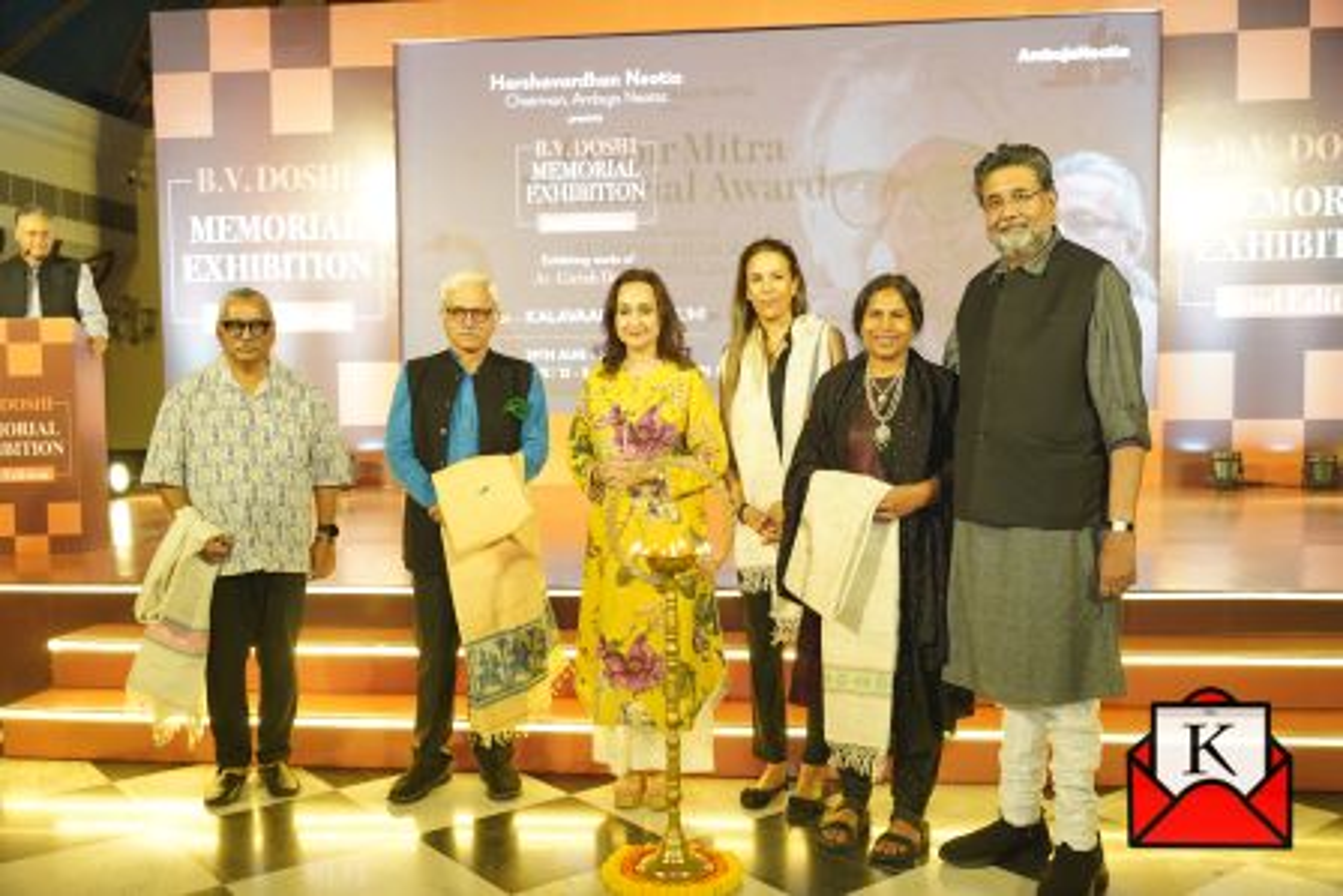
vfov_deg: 39.6
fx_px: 1246
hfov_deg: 56.6
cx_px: 672
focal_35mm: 33
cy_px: 448
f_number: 4
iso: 2000
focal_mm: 33.4
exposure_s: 1/100
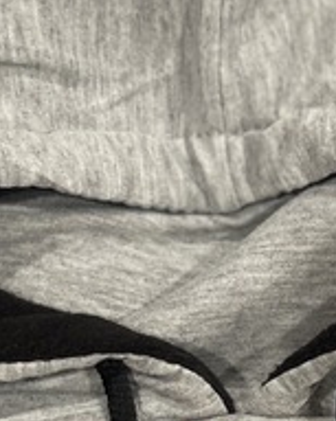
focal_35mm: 97
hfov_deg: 15.8
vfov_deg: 19.1
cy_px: 448
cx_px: 250
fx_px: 1209
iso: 125
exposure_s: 1/60
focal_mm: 5.1
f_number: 1.6
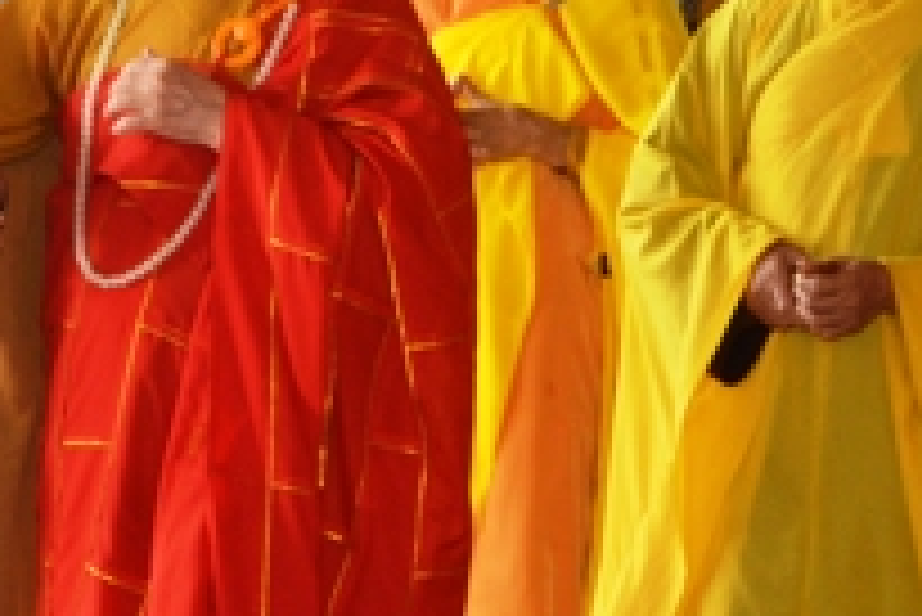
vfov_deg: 8.6
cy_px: 337
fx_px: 4075
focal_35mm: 159
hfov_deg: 12.9
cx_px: 423
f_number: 5
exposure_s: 1/60
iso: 450
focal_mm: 34
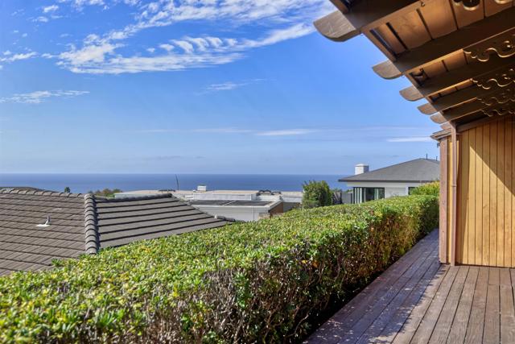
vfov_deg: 37.9
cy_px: 172
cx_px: 258
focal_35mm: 35
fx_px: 501
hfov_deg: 54.4
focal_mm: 35
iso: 100
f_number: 5.6
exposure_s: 1/320
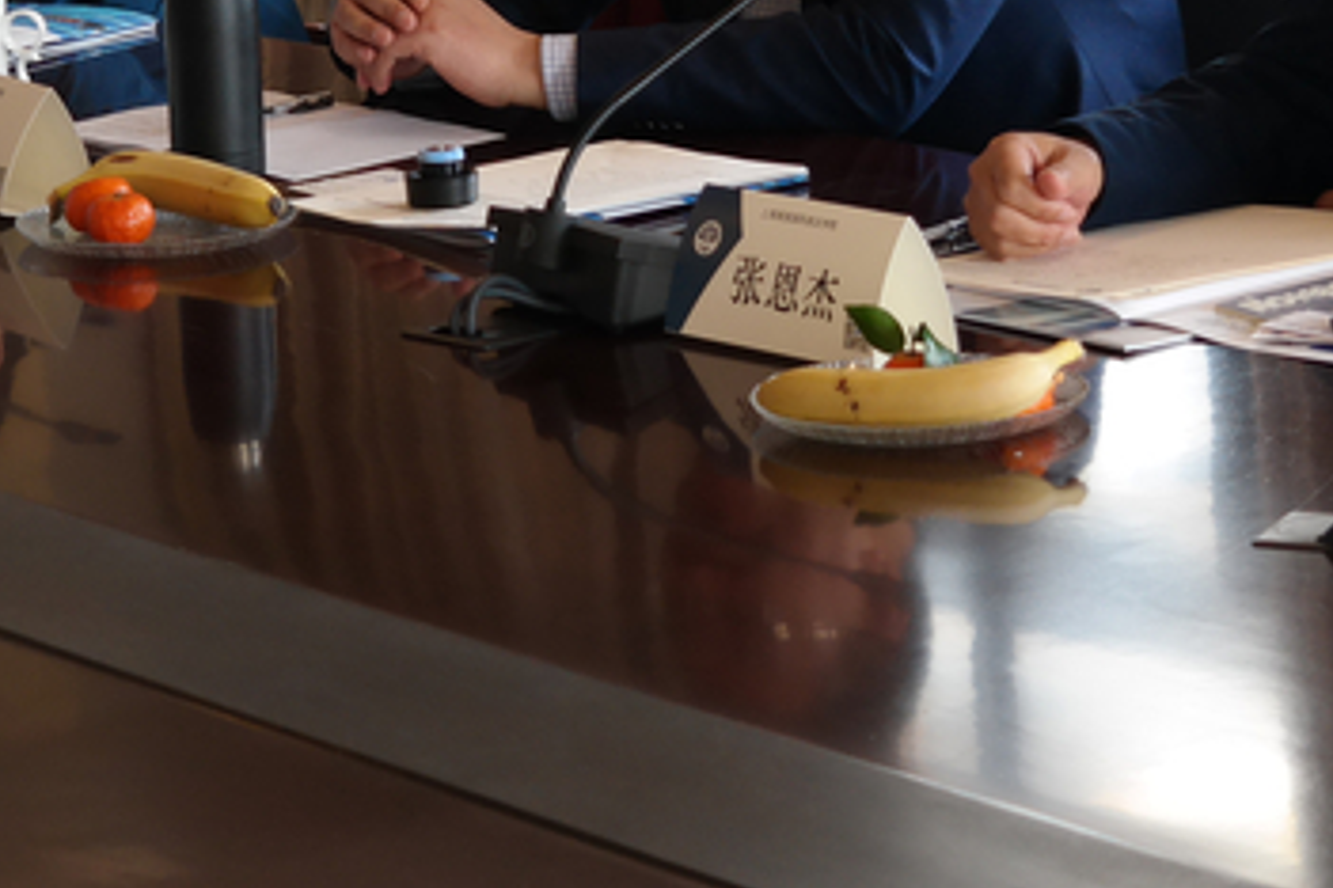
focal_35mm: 131
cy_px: -317
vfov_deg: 10.2
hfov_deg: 15.6
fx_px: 4850
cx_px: 737
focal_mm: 30
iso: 400
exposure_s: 1/80
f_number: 4.5
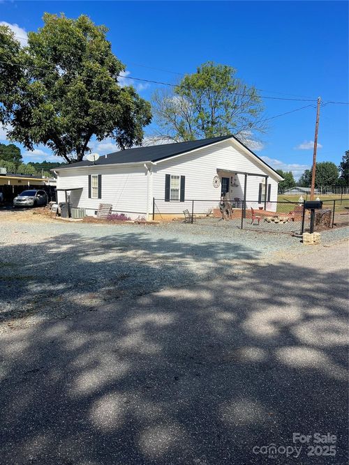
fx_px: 350
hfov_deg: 53.0
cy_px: 232
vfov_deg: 67.3
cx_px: 174
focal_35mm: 26
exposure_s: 1/3704
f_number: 1.5
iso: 50
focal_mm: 5.7
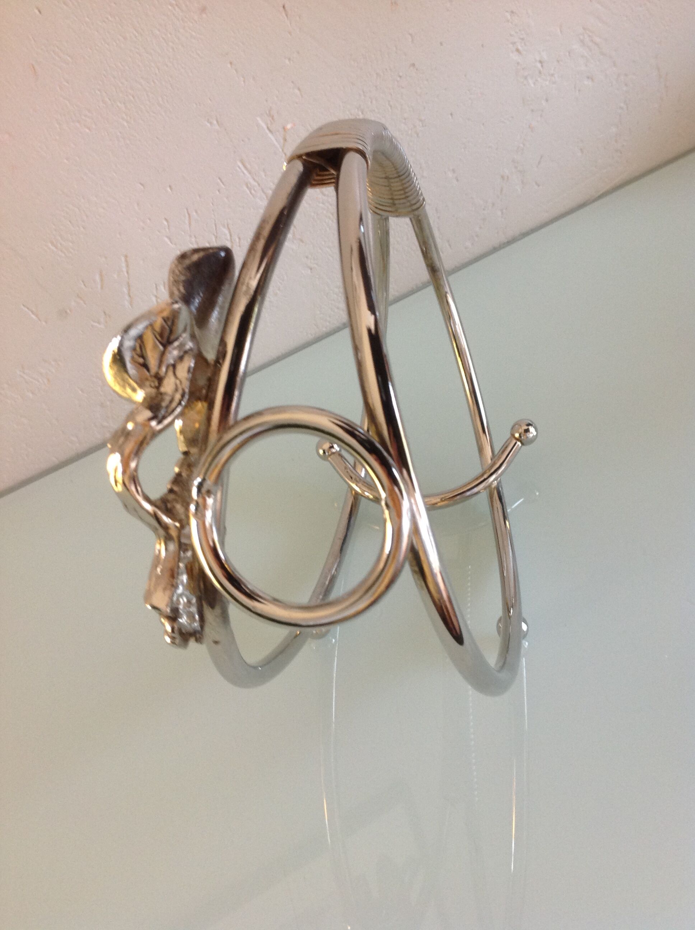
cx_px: 348
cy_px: 465
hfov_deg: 40.6
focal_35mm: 35
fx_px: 939
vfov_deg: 52.7
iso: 125
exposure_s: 1/15
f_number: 2.4
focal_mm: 4.28
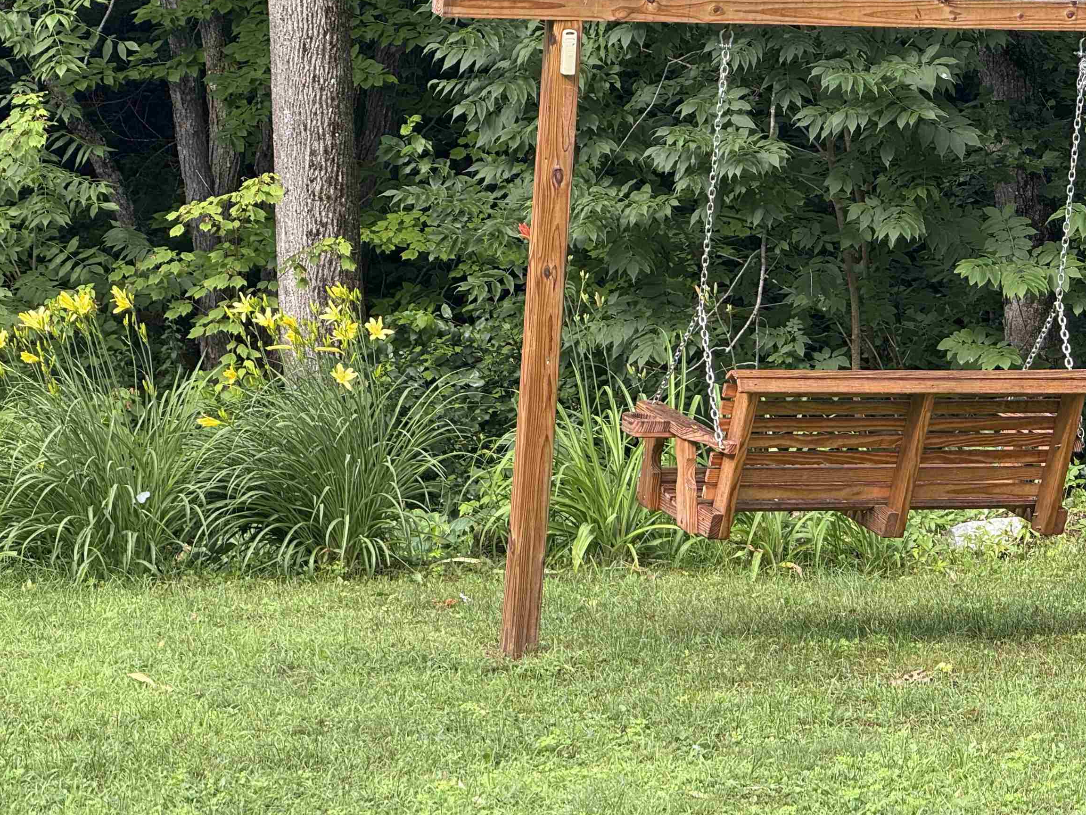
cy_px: 349
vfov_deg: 9.3
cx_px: 413
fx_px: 5020
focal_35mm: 160
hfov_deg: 12.3
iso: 50
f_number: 2.8
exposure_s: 1/99
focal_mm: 15.66
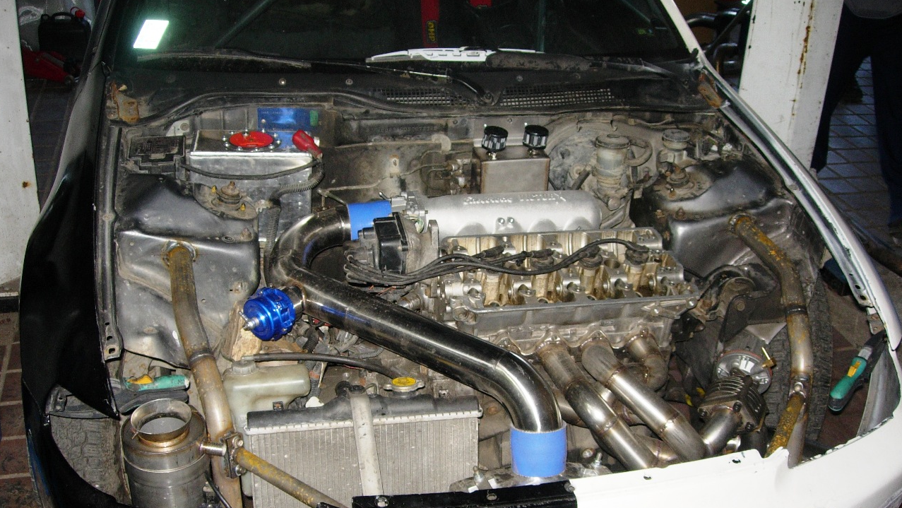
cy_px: 307
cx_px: 449
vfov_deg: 28.3
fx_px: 1005
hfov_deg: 48.3
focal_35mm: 42
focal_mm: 7.8
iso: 79
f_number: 2.8
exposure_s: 1/64
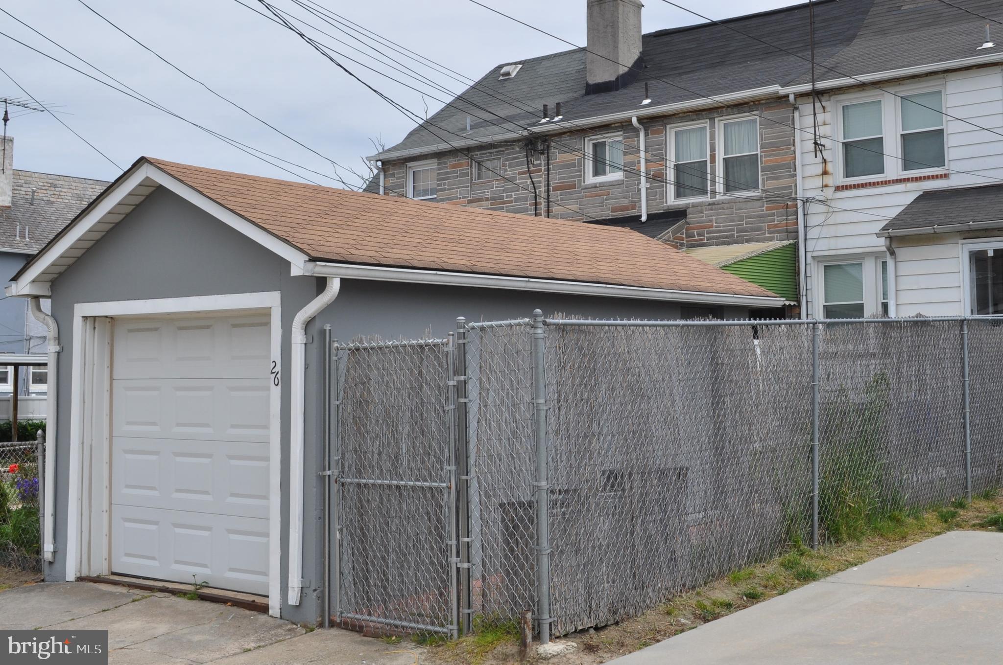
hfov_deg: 57.3
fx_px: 918
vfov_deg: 39.9
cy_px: 332
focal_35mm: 33
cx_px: 502
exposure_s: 1/400
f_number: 10
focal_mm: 22
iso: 200
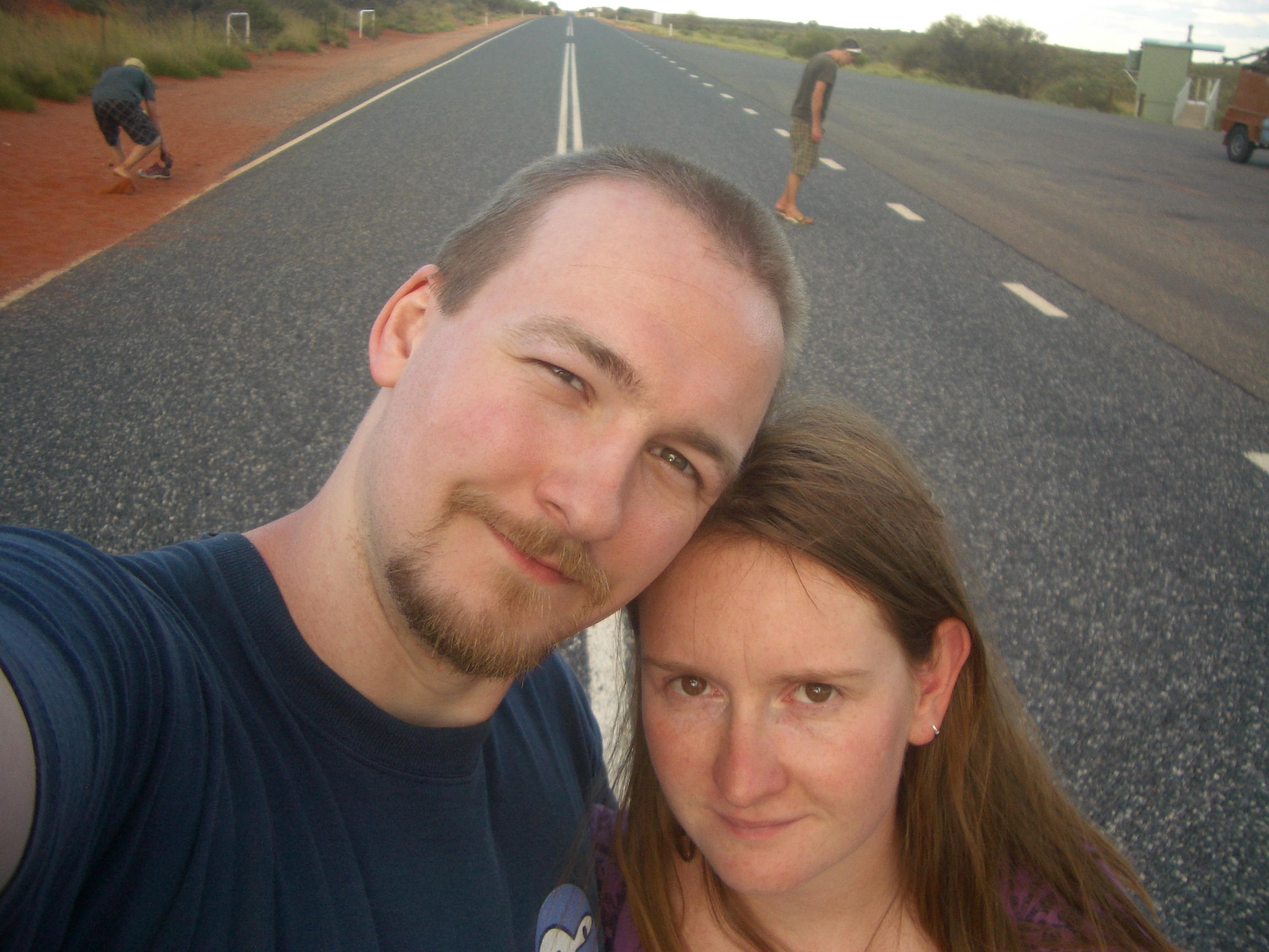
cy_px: 476
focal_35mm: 35
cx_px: 634
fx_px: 1283
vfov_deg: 40.7
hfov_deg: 52.6
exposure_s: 1/200
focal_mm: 5.8
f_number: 2.6
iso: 50
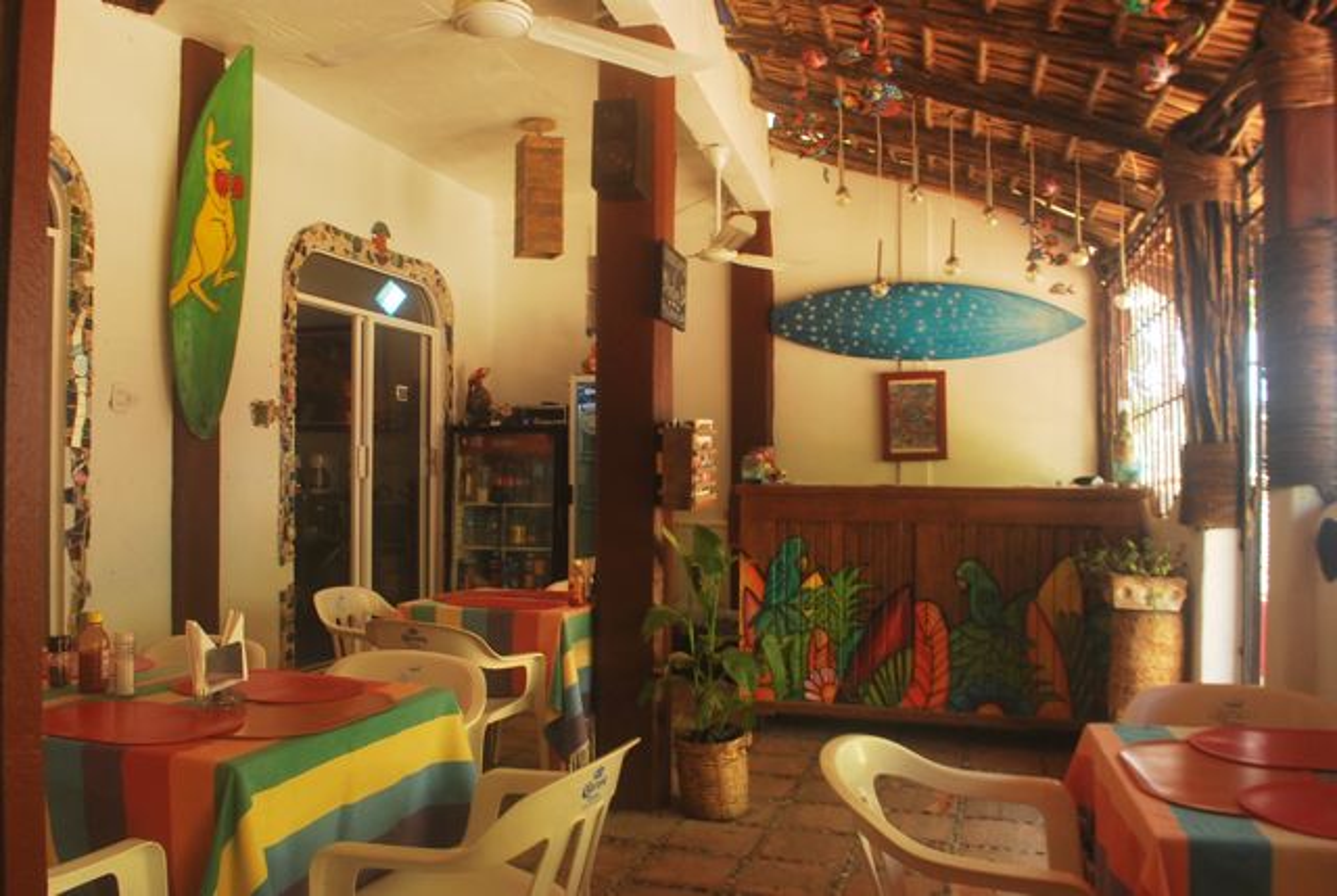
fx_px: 1004
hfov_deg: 67.3
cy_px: 448
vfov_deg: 48.1
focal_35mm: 27
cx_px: 668
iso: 200
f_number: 13
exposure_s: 1/6
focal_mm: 18
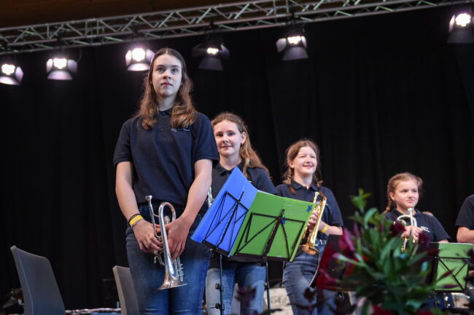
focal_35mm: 44
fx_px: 579
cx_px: 237
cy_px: 158
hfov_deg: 44.5
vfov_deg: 30.5
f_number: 2.8
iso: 3200
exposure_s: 1/640
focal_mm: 44
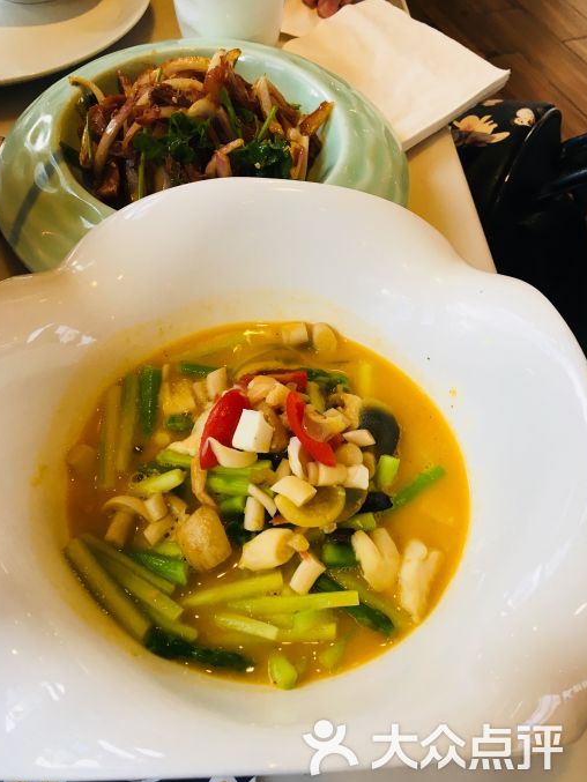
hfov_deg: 46.8
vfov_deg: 59.9
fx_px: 678
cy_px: 403
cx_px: 289
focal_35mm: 30
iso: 32
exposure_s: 1/33
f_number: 2.2
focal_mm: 4.15
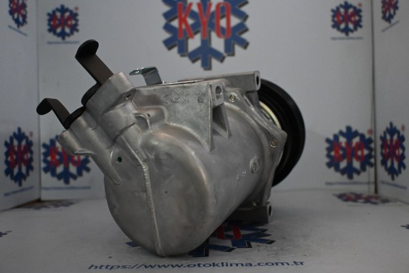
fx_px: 366
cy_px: 136
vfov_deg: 40.8
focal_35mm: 32
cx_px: 204
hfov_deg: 58.3
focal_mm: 21.5
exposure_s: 1/60
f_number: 4
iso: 3200
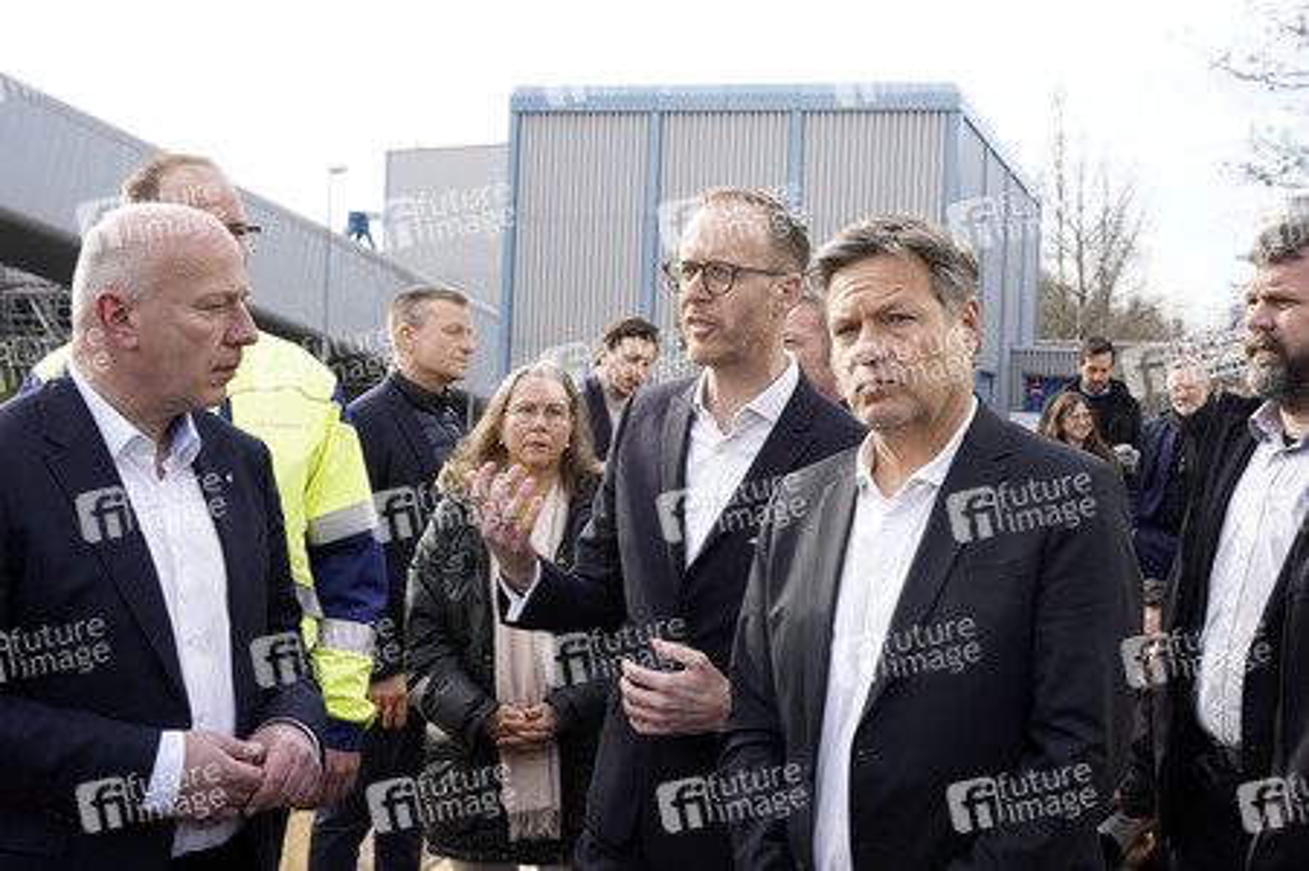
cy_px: 436
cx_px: 654
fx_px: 1308
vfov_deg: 36.8
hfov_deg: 53.2
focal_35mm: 36
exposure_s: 1/160
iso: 320
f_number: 8
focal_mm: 36
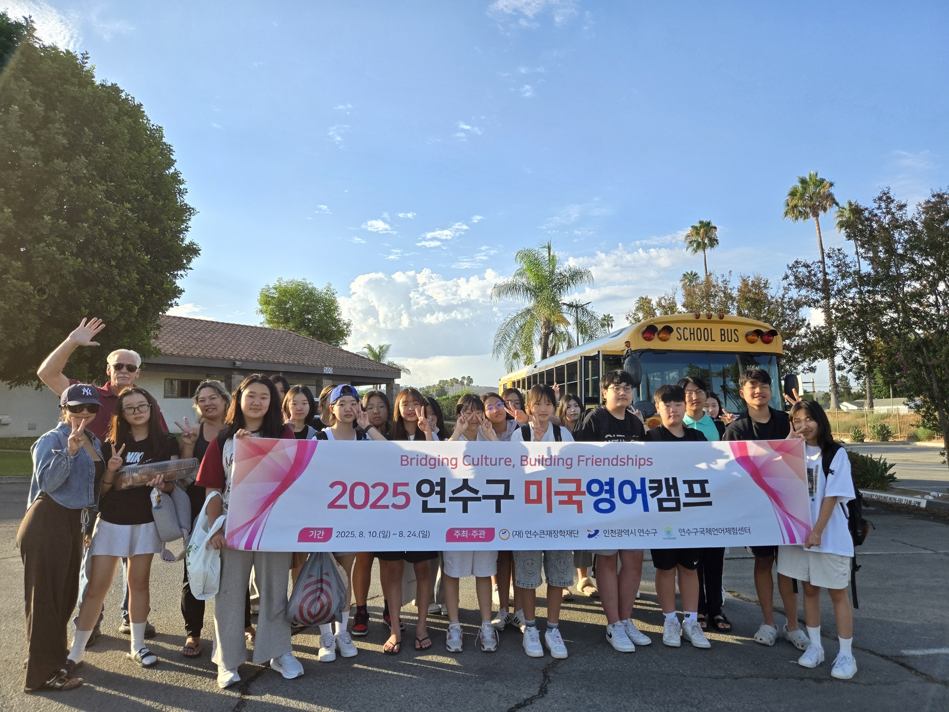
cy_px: 356
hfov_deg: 73.9
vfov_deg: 58.9
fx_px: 631
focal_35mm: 23
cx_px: 474
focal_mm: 5.4
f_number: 1.8
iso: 80
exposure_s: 1/1559
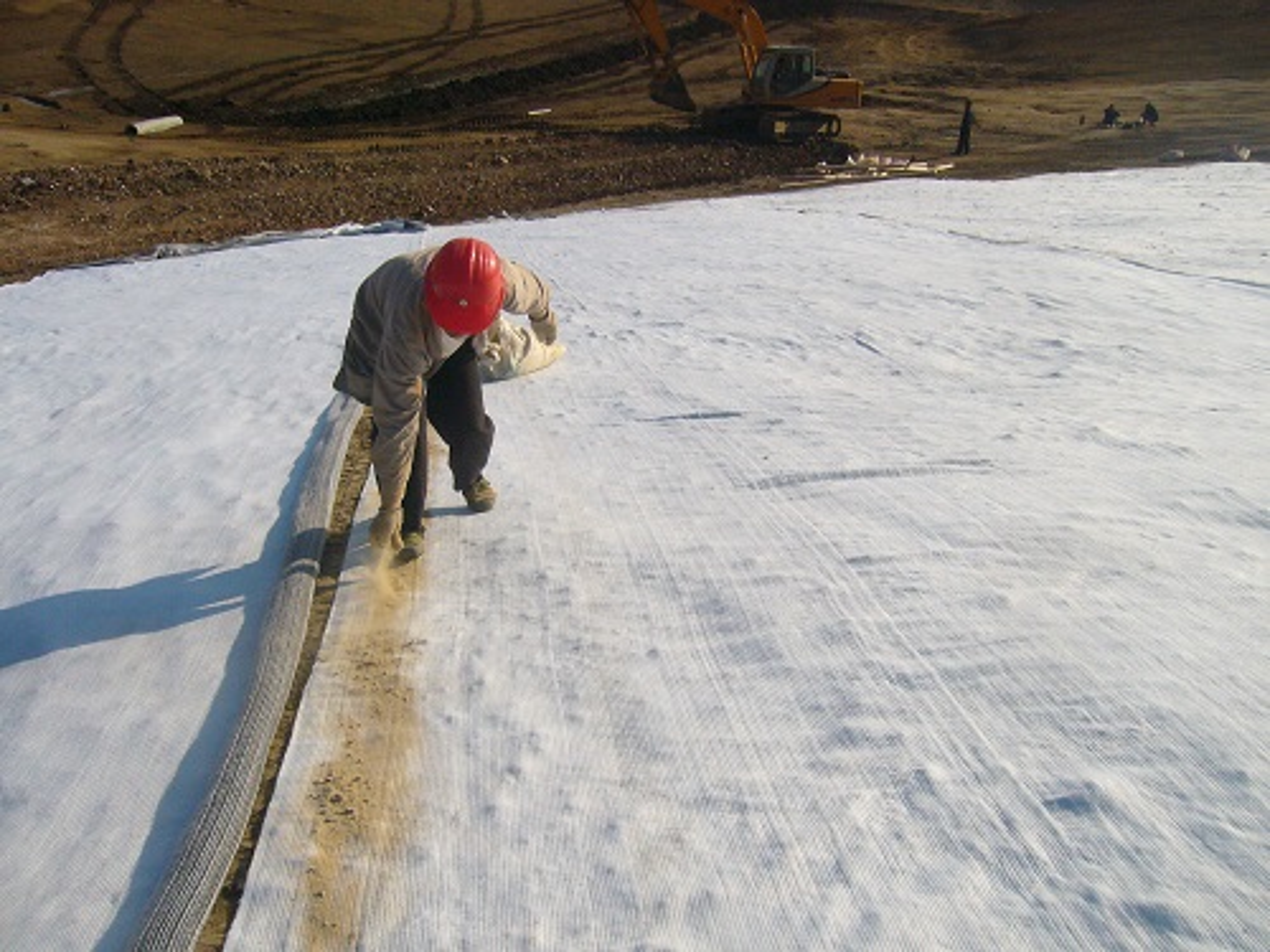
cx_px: 635
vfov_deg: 40.7
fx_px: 1284
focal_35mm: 35
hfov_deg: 52.6
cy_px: 476
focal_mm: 5.8
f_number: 5.6
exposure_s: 1/2000
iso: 200
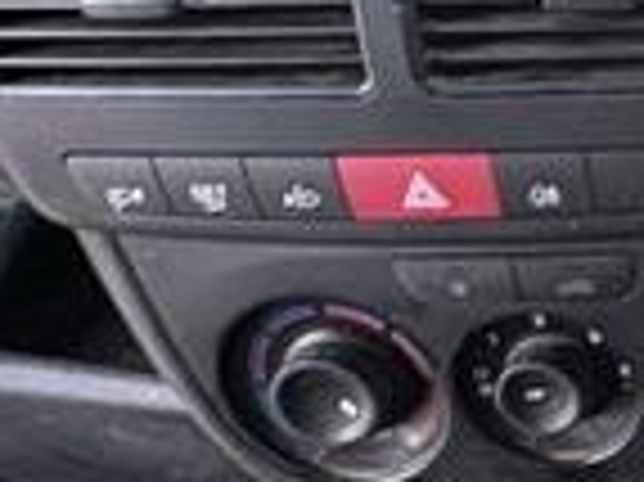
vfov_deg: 16.7
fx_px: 1636
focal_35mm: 88
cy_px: 158
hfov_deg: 16.4
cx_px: 1329
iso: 200
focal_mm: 2.22
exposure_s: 1/63
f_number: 2.2
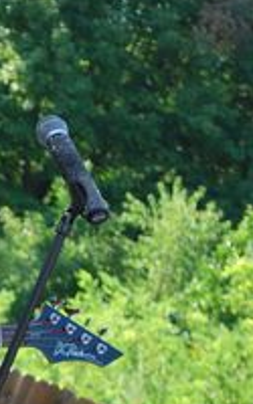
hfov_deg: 5.5
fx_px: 2593
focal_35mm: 235
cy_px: 218
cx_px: -231
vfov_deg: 8.9
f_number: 5.6
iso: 160
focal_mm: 48
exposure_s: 1/125
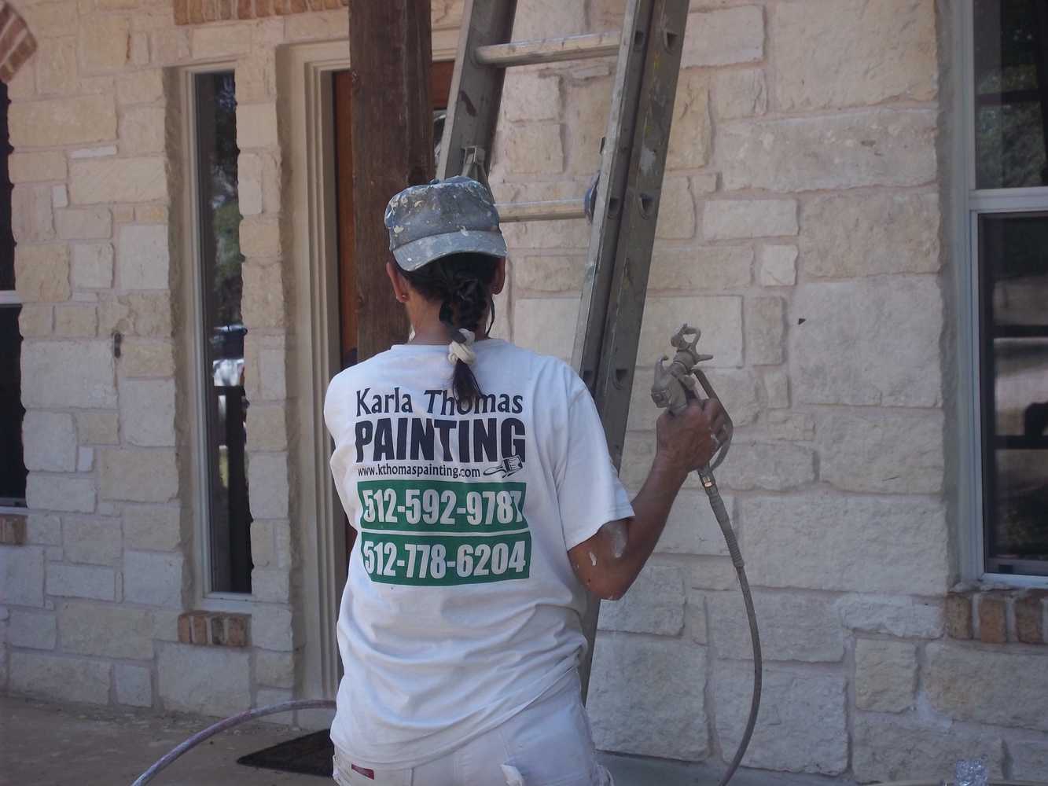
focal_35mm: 70
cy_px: 393
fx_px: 2119
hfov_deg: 27.8
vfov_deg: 21.0
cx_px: 524
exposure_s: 1/125
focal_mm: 12.5
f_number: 4.4
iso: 80
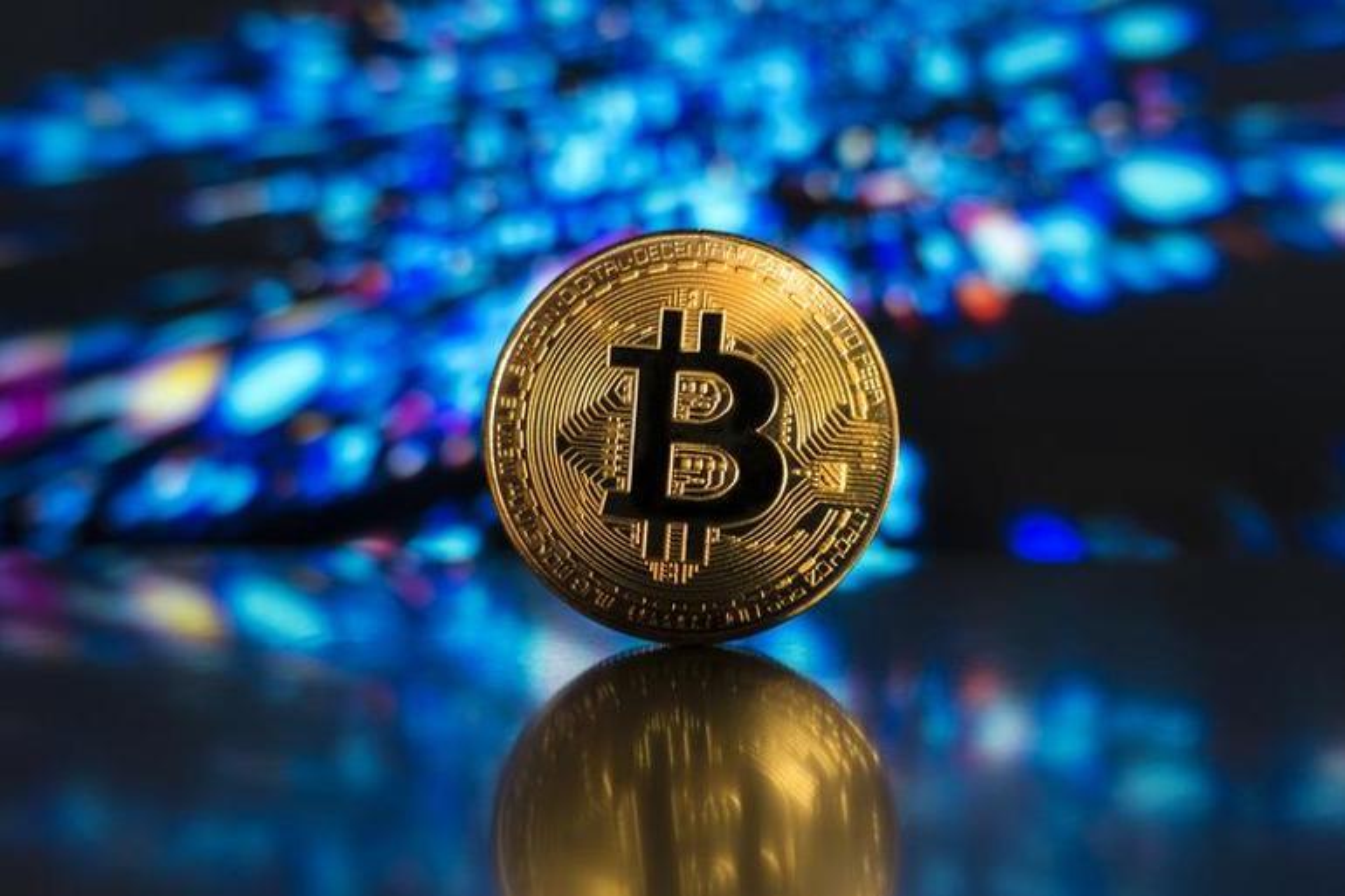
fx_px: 896
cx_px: 672
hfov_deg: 73.8
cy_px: 448
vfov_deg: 53.1
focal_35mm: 24
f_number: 2.2
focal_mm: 8.8
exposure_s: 1/30
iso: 160
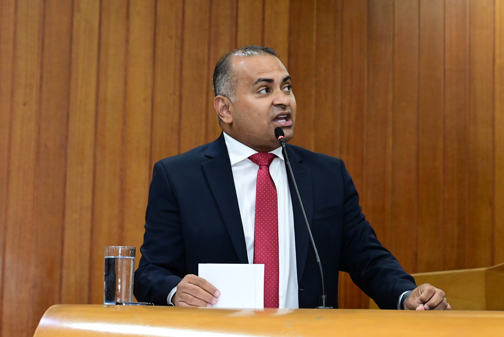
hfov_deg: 20.0
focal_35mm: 102
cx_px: 252
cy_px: 168
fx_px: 1429
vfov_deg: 13.4
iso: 4000
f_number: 5
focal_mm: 68
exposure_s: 1/125
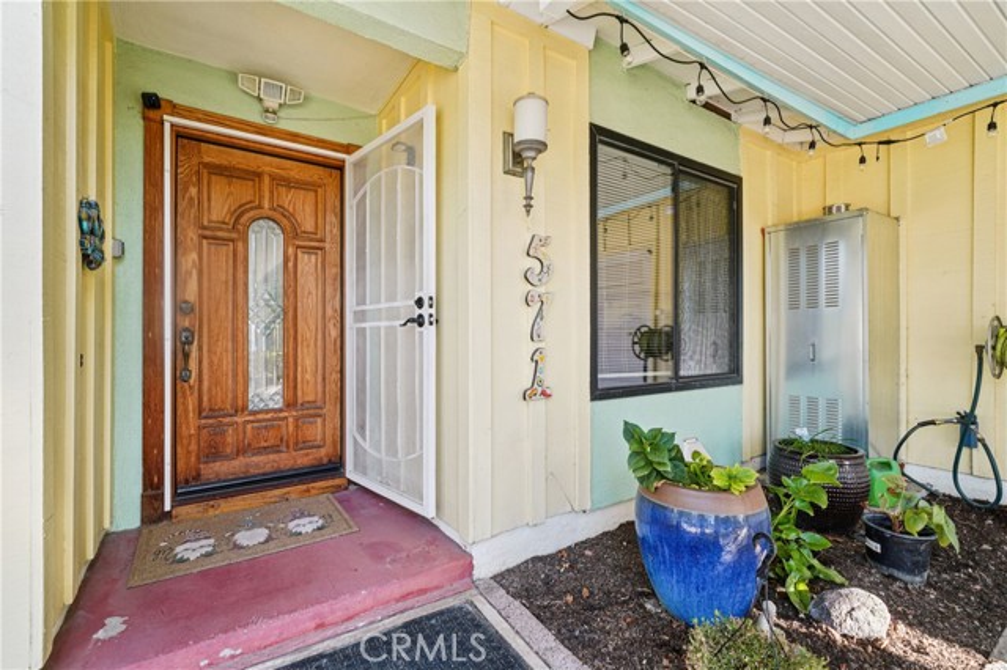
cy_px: 335
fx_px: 419
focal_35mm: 15
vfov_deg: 77.3
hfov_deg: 100.4
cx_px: 504
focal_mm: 15
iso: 160
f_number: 8
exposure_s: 1/30
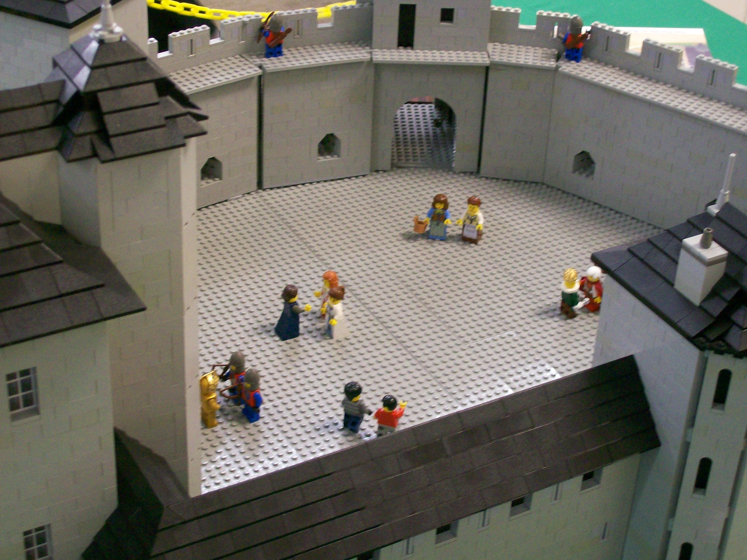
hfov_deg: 27.8
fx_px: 1511
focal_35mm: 70
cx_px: 374
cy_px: 280
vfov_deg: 21.0
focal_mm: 11.6
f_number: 3.8
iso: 200
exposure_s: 1/8
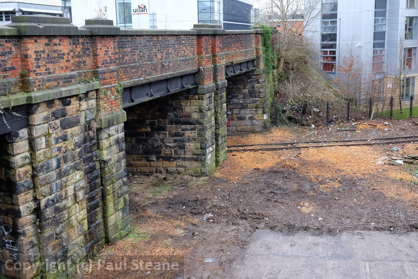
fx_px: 488
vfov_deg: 31.9
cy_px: 140
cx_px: 209
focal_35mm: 42
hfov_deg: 46.4
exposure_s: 1/180
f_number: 4
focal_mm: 27.7
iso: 1600
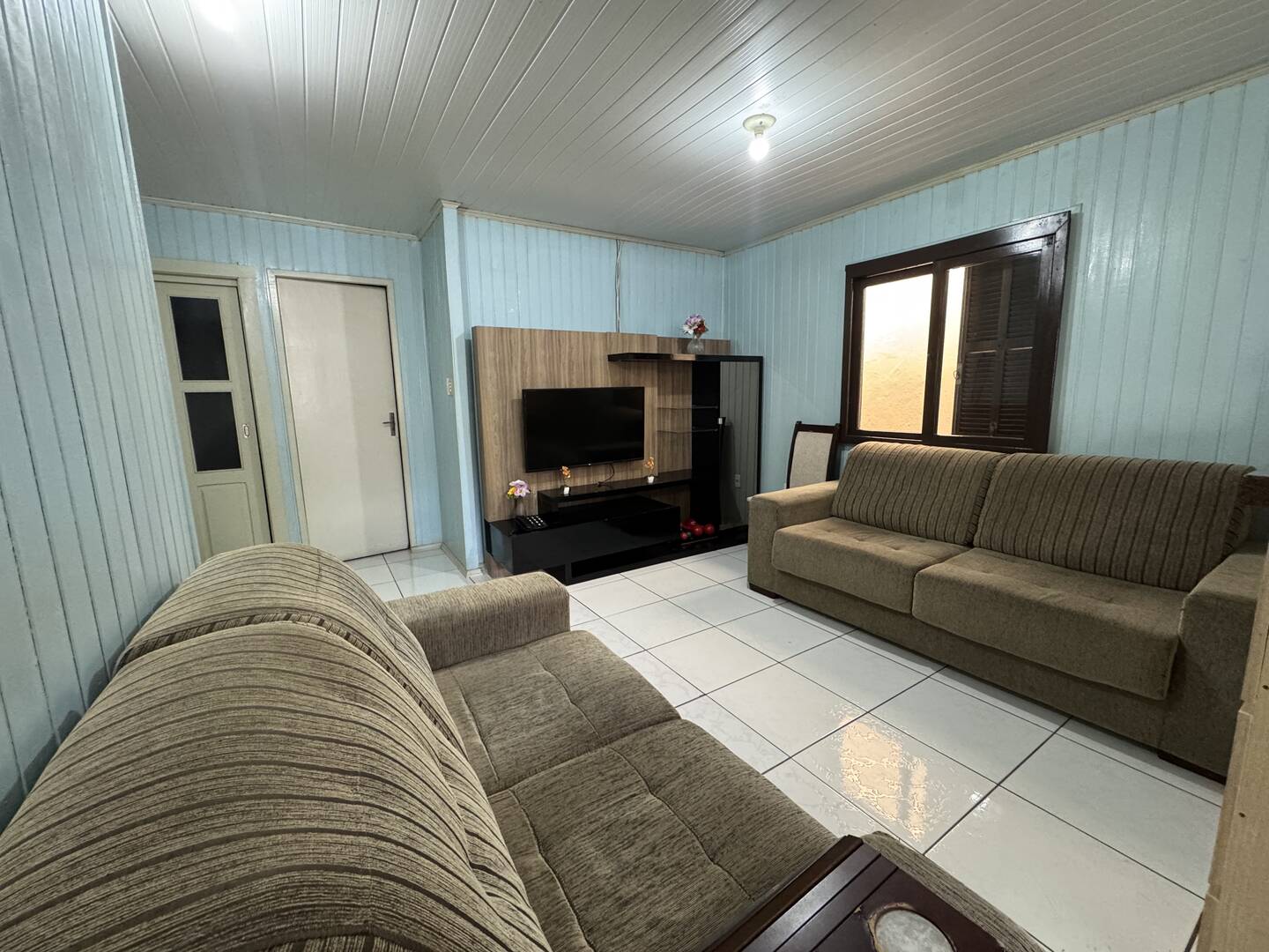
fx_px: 513
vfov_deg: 85.7
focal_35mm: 14
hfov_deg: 102.1
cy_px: 476
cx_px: 634
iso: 500
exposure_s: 1/60
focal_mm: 2.22
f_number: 2.2
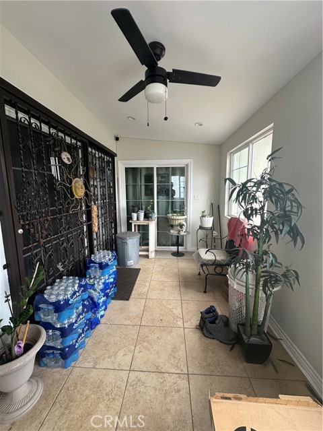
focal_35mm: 14
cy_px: 216
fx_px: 174
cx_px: 162
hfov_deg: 85.7
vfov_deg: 102.1
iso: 50
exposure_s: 1/99
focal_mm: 2.22
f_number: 2.2
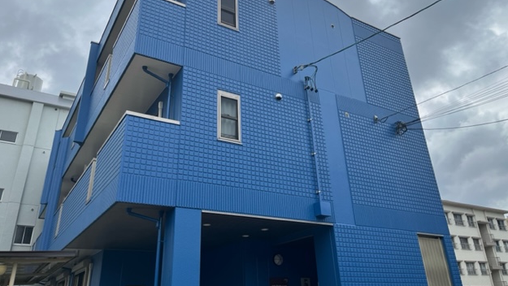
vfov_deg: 40.1
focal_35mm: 29
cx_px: 252
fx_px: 391
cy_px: 119
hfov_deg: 66.0
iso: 50
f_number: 1.6
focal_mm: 5.1
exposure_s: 1/3049
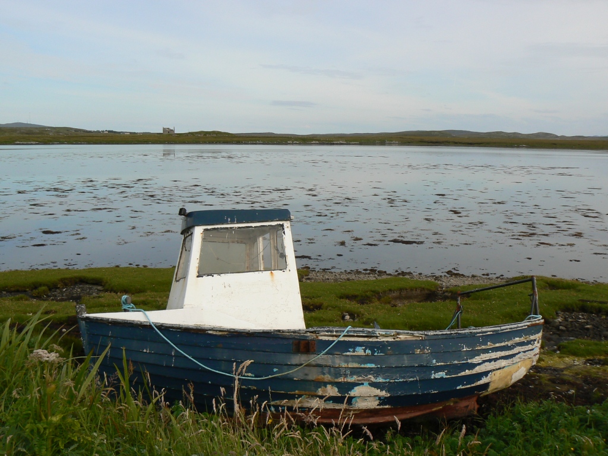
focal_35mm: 36
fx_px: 632
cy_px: 228
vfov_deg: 39.7
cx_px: 304
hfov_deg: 51.4
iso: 80
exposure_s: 1/400
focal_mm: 6
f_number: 6.3
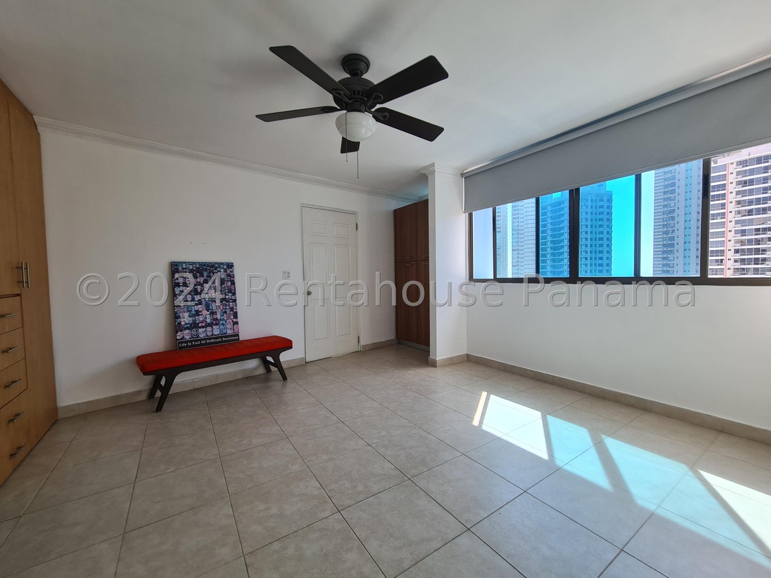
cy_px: 289
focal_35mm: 13
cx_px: 386
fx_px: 290
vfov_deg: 89.9
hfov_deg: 106.2
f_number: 2.2
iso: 64
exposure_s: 1/383
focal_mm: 2.2
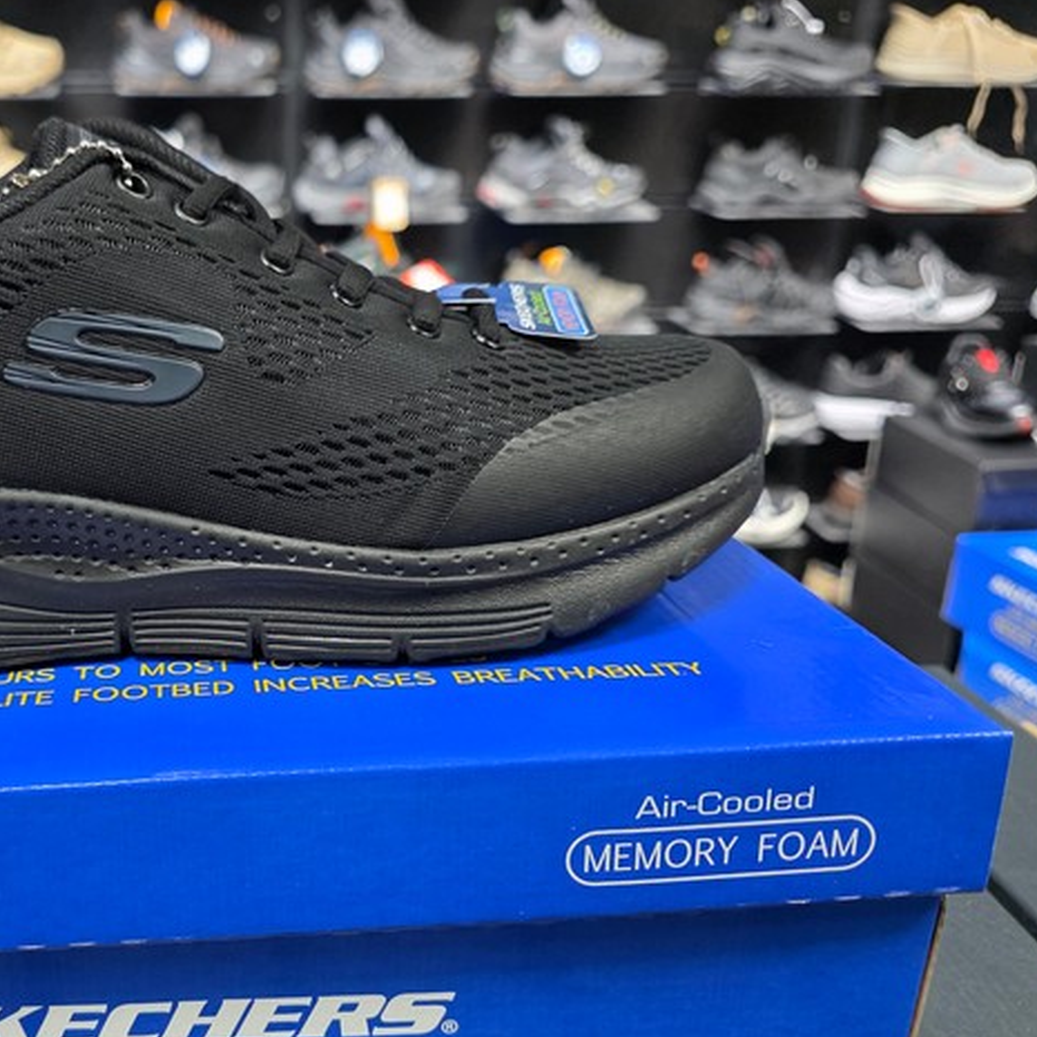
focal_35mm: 35
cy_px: 555
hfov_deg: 44.9
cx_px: 210
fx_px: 1186
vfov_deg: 47.2
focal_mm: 6.3
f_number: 1.7
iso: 320
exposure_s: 1/100
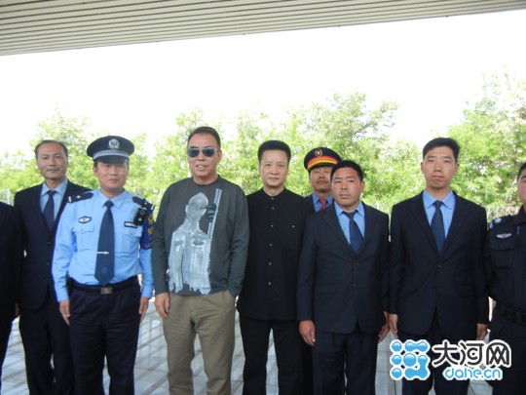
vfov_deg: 46.8
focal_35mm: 30
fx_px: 456
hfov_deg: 60.0
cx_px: 263
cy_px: 198
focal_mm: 5.4
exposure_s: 1/192
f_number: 3.5
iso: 160
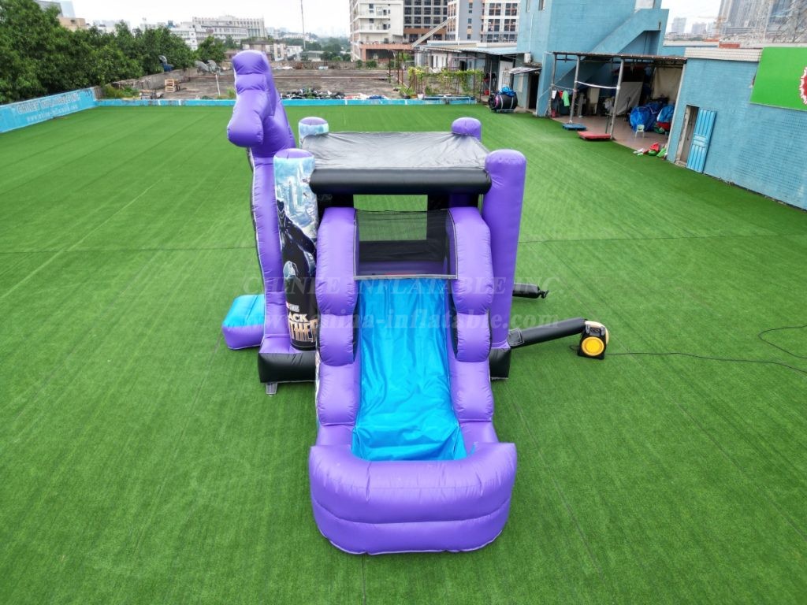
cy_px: 302
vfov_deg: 56.8
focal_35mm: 24
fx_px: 560
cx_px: 404
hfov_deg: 71.6
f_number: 1.7
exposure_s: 1/1000
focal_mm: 6.72
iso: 120
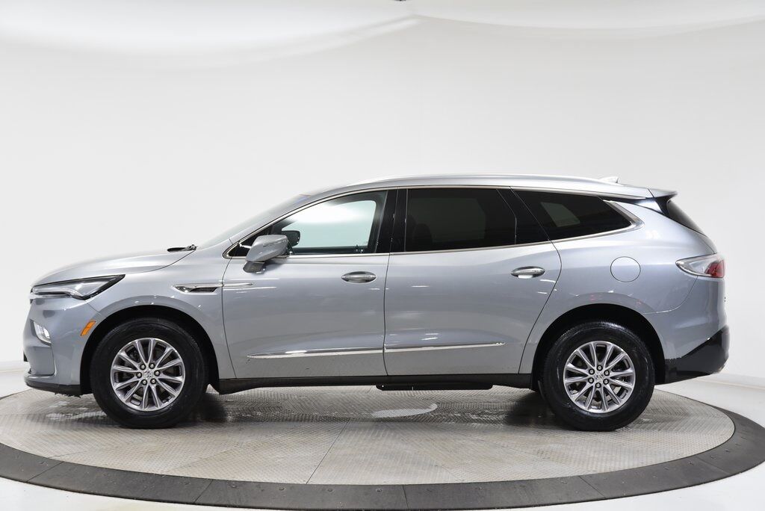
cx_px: 382
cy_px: 256
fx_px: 1233
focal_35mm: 58
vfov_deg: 23.4
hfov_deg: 34.5
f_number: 4
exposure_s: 1/80
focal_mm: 58
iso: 1600
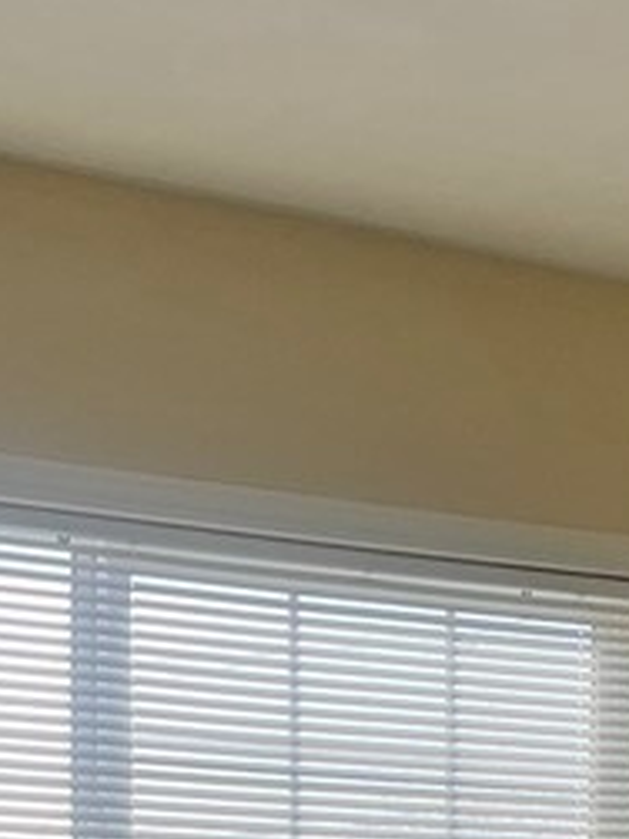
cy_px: 1247
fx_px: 2570
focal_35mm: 106
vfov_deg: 16.9
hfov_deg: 13.8
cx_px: 569
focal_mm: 5.1
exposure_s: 1/605
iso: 50
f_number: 1.6
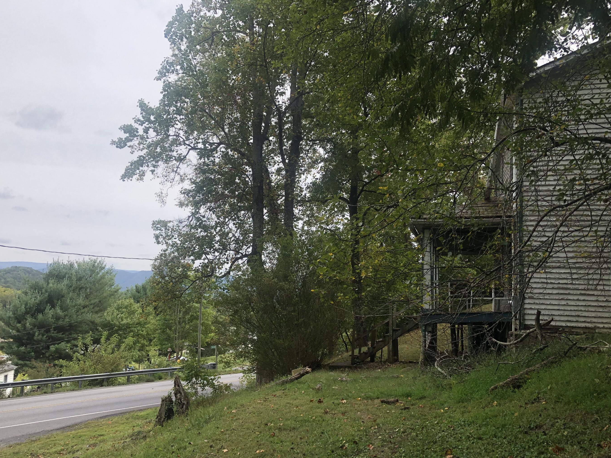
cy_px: 252
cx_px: 290
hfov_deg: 58.3
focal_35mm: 31
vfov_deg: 45.4
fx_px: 547
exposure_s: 1/1033
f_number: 1.8
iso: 20
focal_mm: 3.99
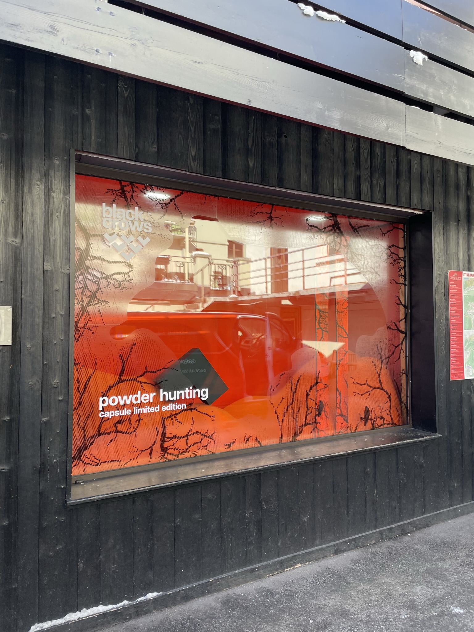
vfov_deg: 67.3
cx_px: 237
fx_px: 475
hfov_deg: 53.1
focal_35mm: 26
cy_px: 316
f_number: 1.6
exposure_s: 1/255
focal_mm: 4.2
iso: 32
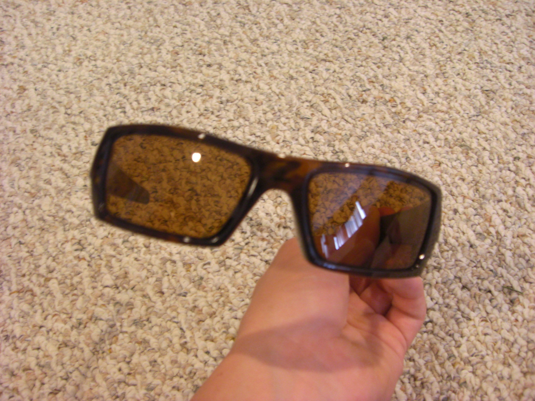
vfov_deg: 37.7
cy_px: 200
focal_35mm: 38
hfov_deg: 49.0
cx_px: 268
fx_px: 587
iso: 200
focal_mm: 6.2
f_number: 2.7
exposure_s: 1/8
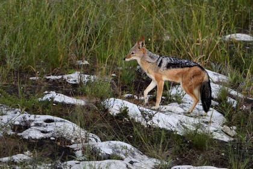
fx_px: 1687
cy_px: 84
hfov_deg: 8.6
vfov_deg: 5.7
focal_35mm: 240
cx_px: 126
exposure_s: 1/400
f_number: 5
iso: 800
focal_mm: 240
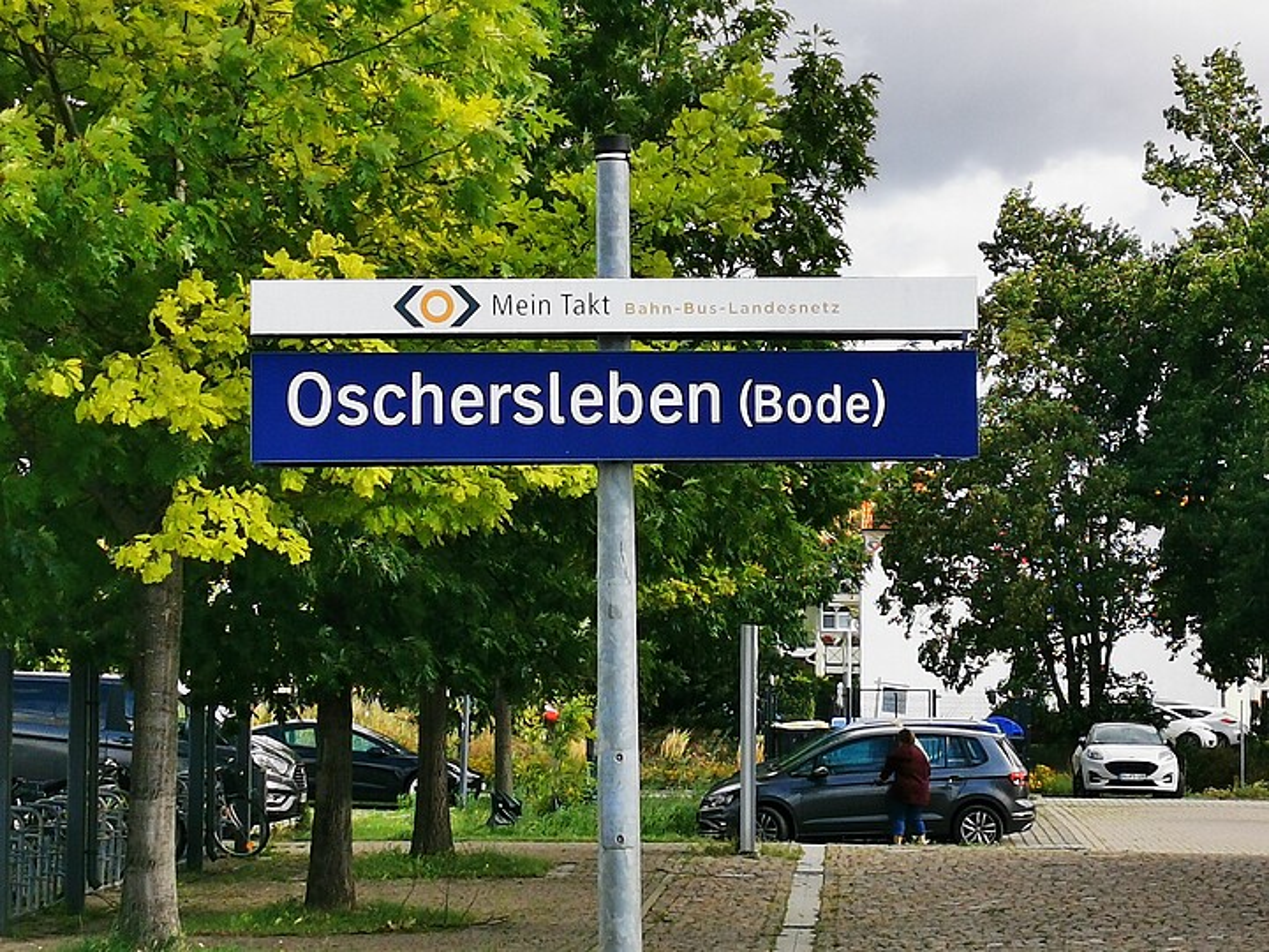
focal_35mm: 114
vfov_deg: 13.0
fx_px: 4179
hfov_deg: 17.3
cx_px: 634
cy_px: 476
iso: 50
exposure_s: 1/2525
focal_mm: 5.56
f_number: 1.6
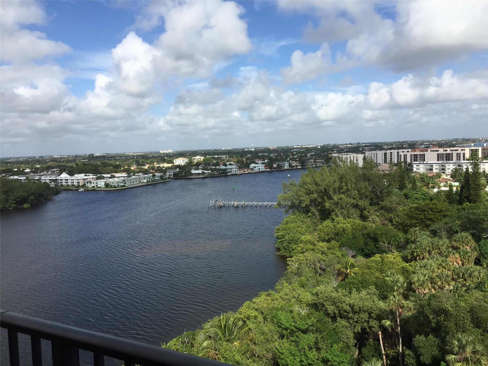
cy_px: 183
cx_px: 244
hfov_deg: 61.7
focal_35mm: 29
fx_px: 409
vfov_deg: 48.2
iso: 32
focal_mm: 4.15
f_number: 2.2
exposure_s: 1/2326
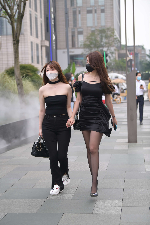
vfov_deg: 26.0
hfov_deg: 17.5
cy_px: 112
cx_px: 75
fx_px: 487
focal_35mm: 78
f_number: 3.5
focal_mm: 78
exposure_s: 1/500
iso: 320
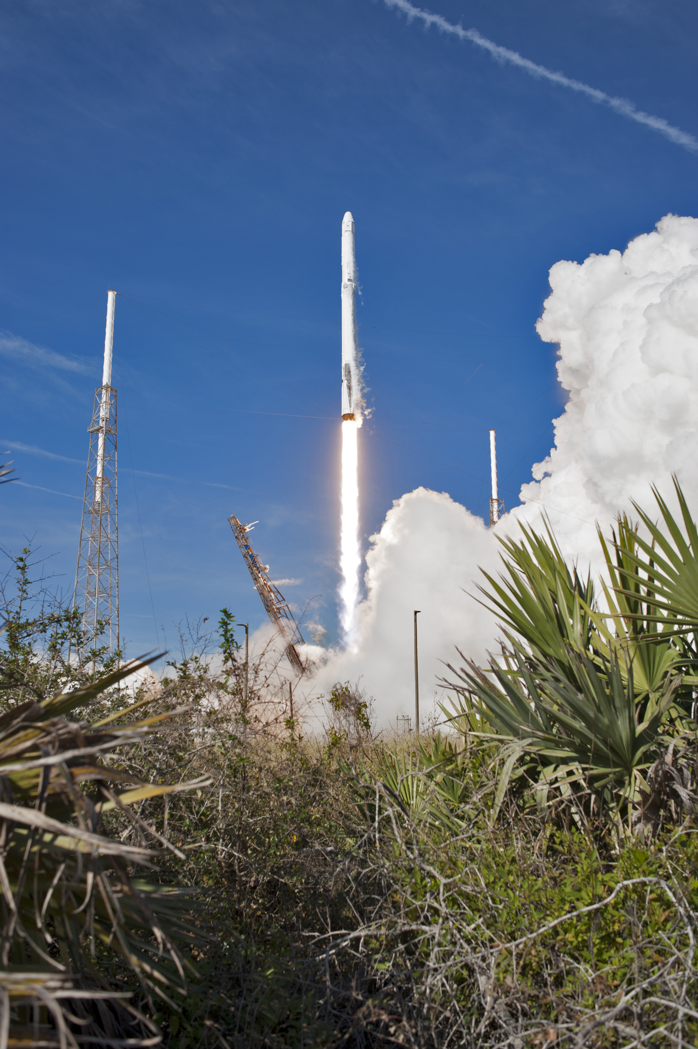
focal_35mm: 35
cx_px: 349
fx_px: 1019
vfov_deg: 54.5
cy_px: 524
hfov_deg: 37.8
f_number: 8
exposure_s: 1/1000
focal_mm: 35
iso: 200
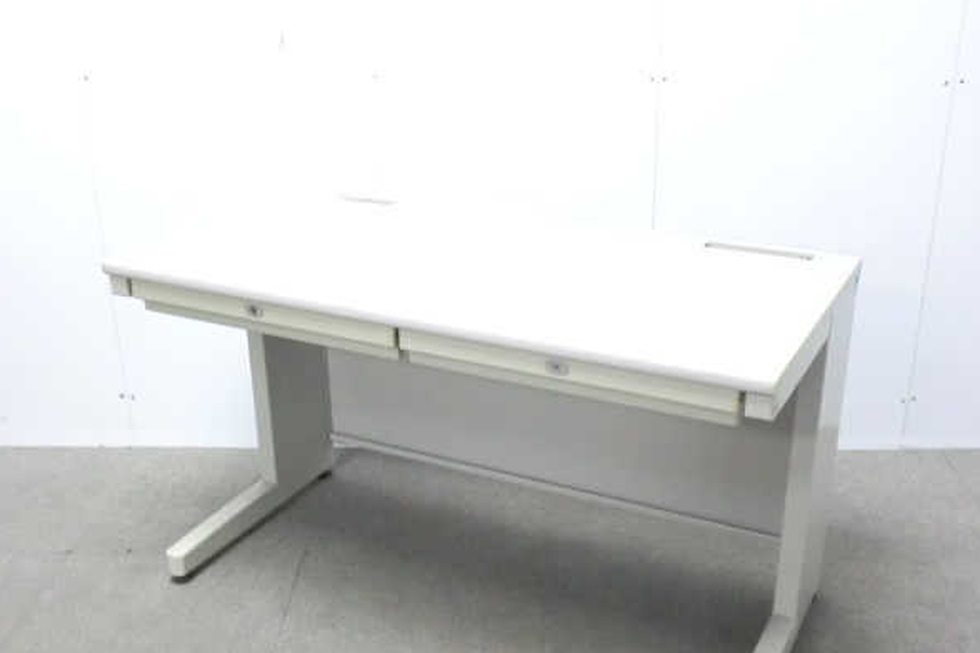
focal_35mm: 43
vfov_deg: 31.1
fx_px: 1170
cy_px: 376
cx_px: 492
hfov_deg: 45.4
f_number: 3.9
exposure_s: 1/25
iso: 800
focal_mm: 6.9
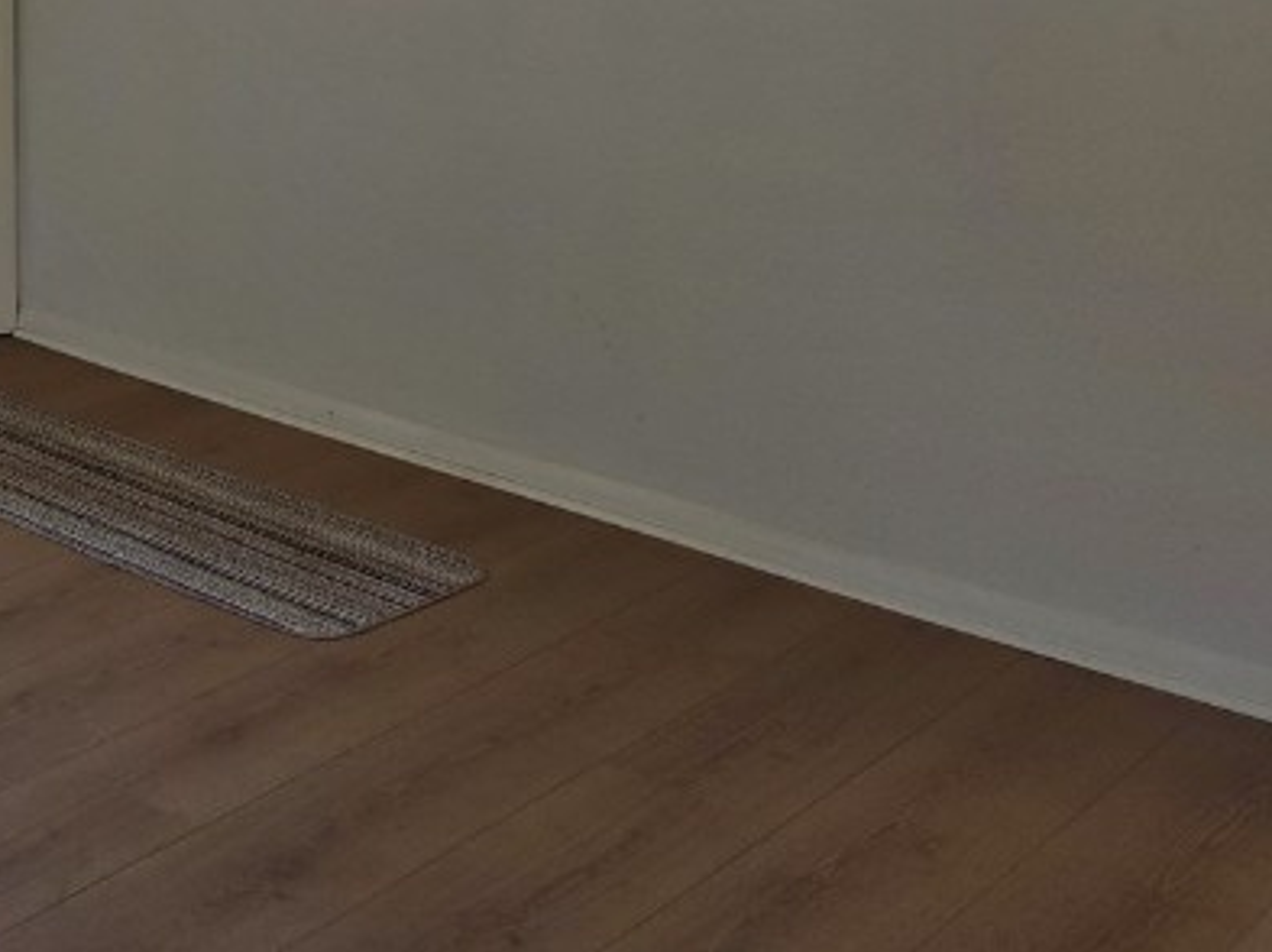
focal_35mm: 60
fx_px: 2203
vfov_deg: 22.4
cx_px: -301
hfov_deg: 27.7
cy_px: -210
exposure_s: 1/120
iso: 40
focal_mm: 5.4
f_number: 1.8
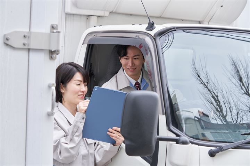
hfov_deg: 26.7
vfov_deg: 17.9
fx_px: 528
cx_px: 125
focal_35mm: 76
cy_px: 83
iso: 400
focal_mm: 76
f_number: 4.5
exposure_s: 1/160
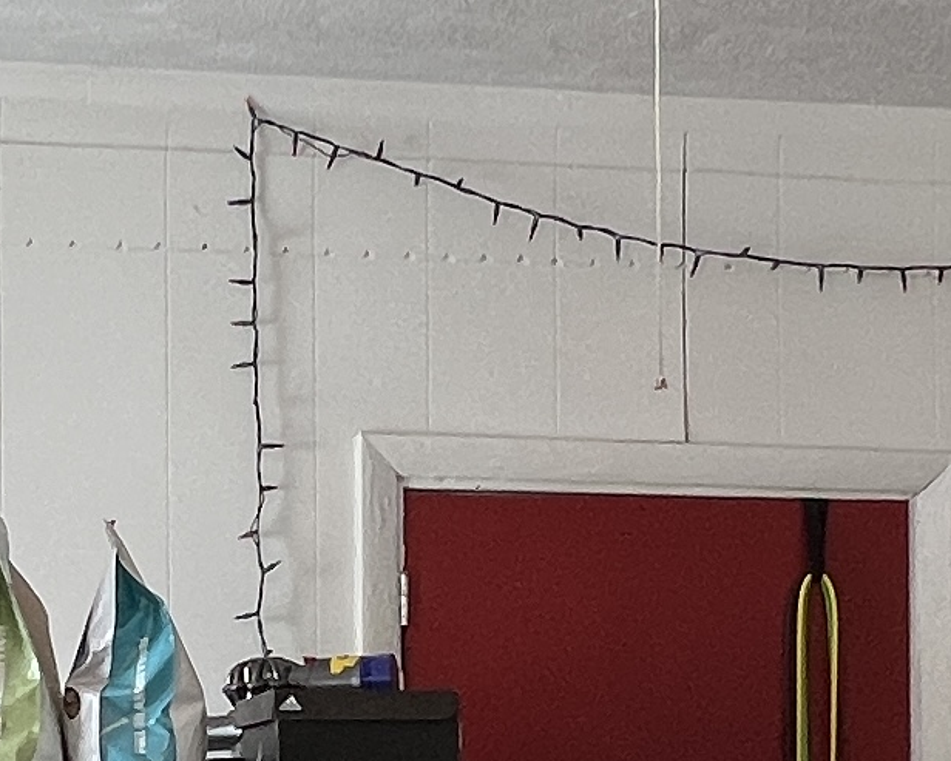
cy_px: 920
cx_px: 304
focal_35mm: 83
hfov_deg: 22.9
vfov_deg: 17.6
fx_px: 2336
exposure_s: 1/120
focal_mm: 1.57
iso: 64
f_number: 1.8
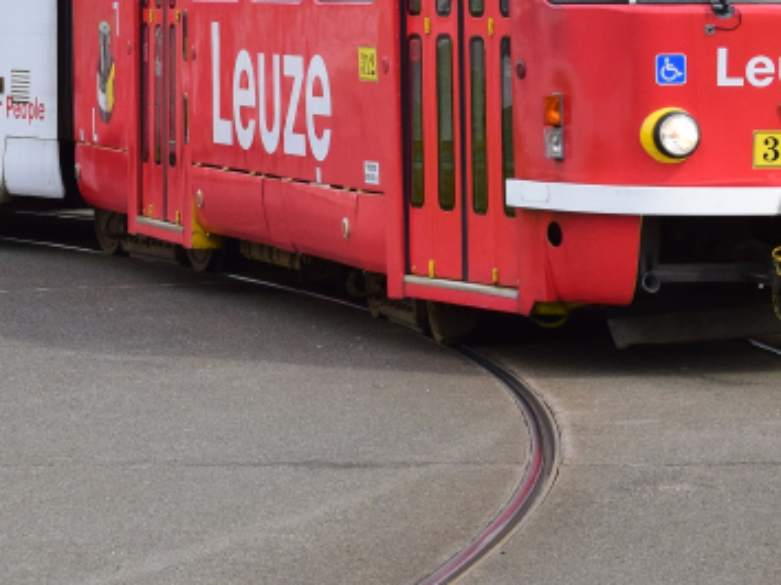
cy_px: -291
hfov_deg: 8.9
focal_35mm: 222
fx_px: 5007
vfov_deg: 6.6
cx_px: 99
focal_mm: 42
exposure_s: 1/640
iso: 400
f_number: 6.3
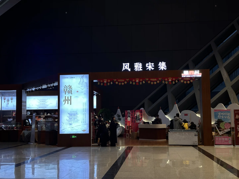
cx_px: 120
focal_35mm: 48
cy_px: 90
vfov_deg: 30.3
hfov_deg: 39.7
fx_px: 331
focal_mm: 6.86
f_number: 1.78
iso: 80
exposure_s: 1/68
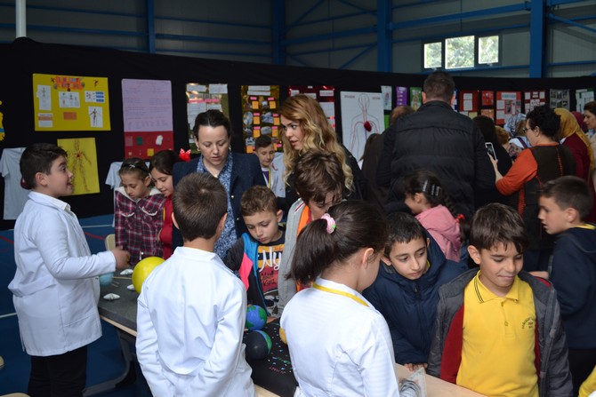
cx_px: 298
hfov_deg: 53.1
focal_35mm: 36
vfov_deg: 36.9
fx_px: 596
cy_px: 198
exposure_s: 1/60
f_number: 4
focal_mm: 24
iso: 450
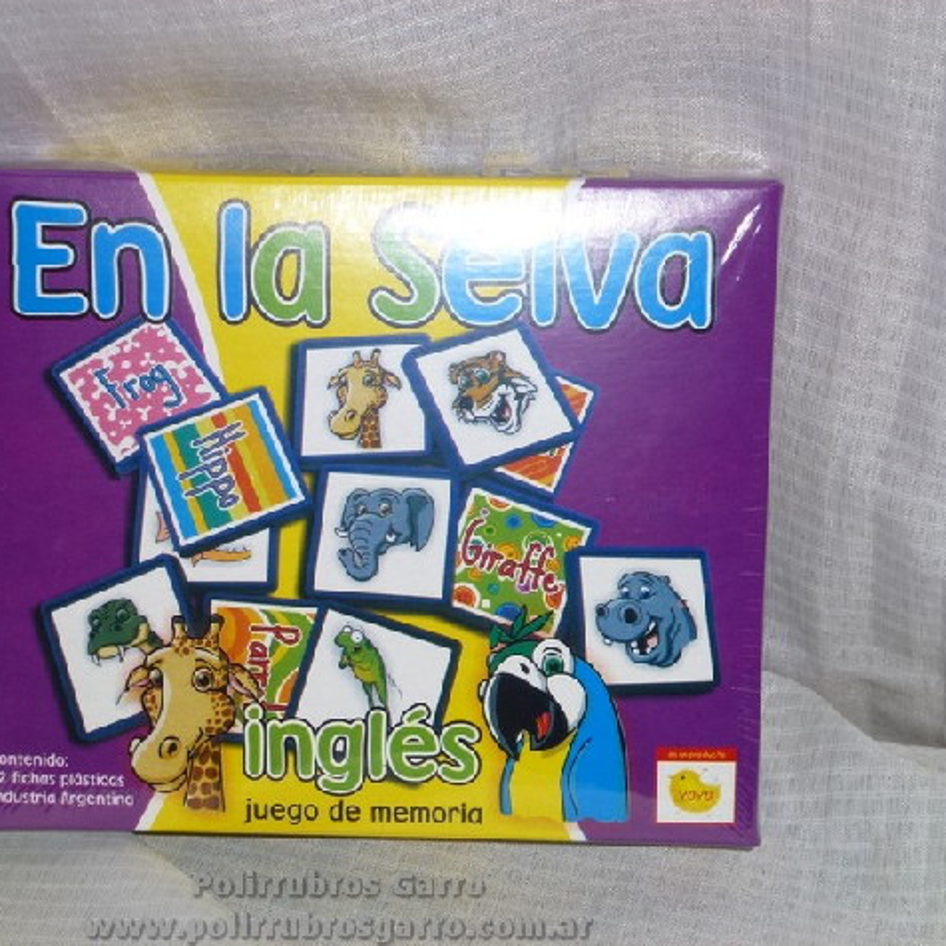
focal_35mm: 106
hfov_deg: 16.4
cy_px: 472
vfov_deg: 16.4
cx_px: 339
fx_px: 3277
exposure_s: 1/60
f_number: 4.9
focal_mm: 16
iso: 125
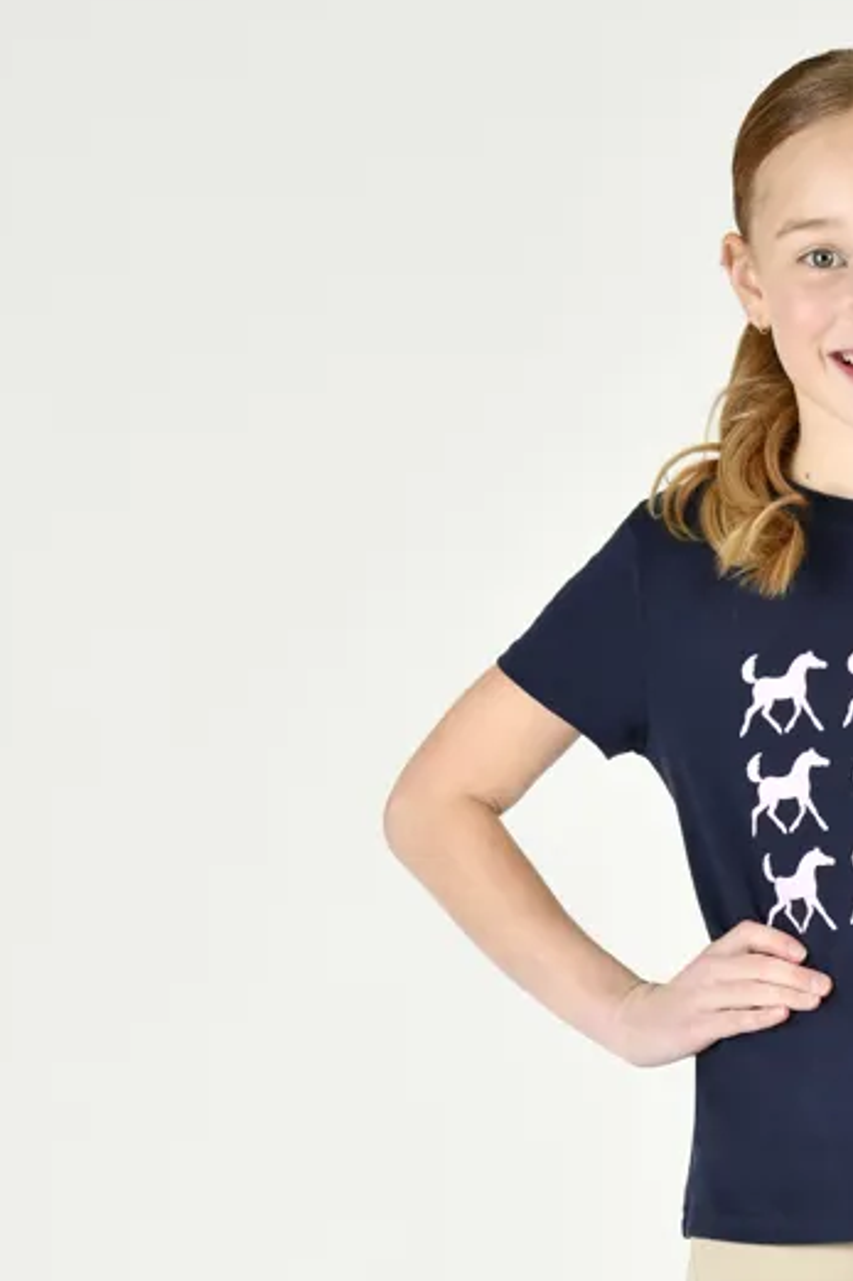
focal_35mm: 198
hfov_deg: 6.9
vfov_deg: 10.3
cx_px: 956
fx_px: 7041
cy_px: 1279
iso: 200
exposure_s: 1/200
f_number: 5.6
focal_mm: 86
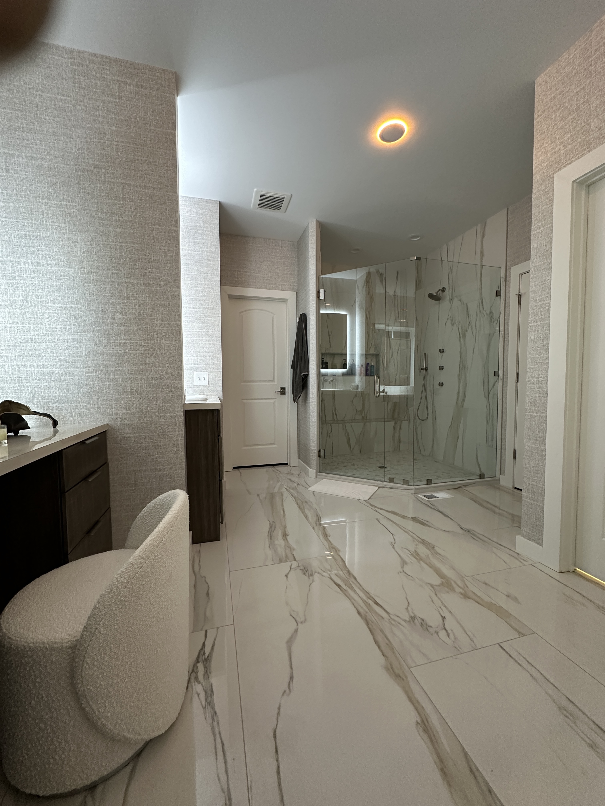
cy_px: 403
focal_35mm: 14
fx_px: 326
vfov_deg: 102.1
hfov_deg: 85.7
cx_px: 302
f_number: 2.2
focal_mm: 2.22
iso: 400
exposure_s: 1/60
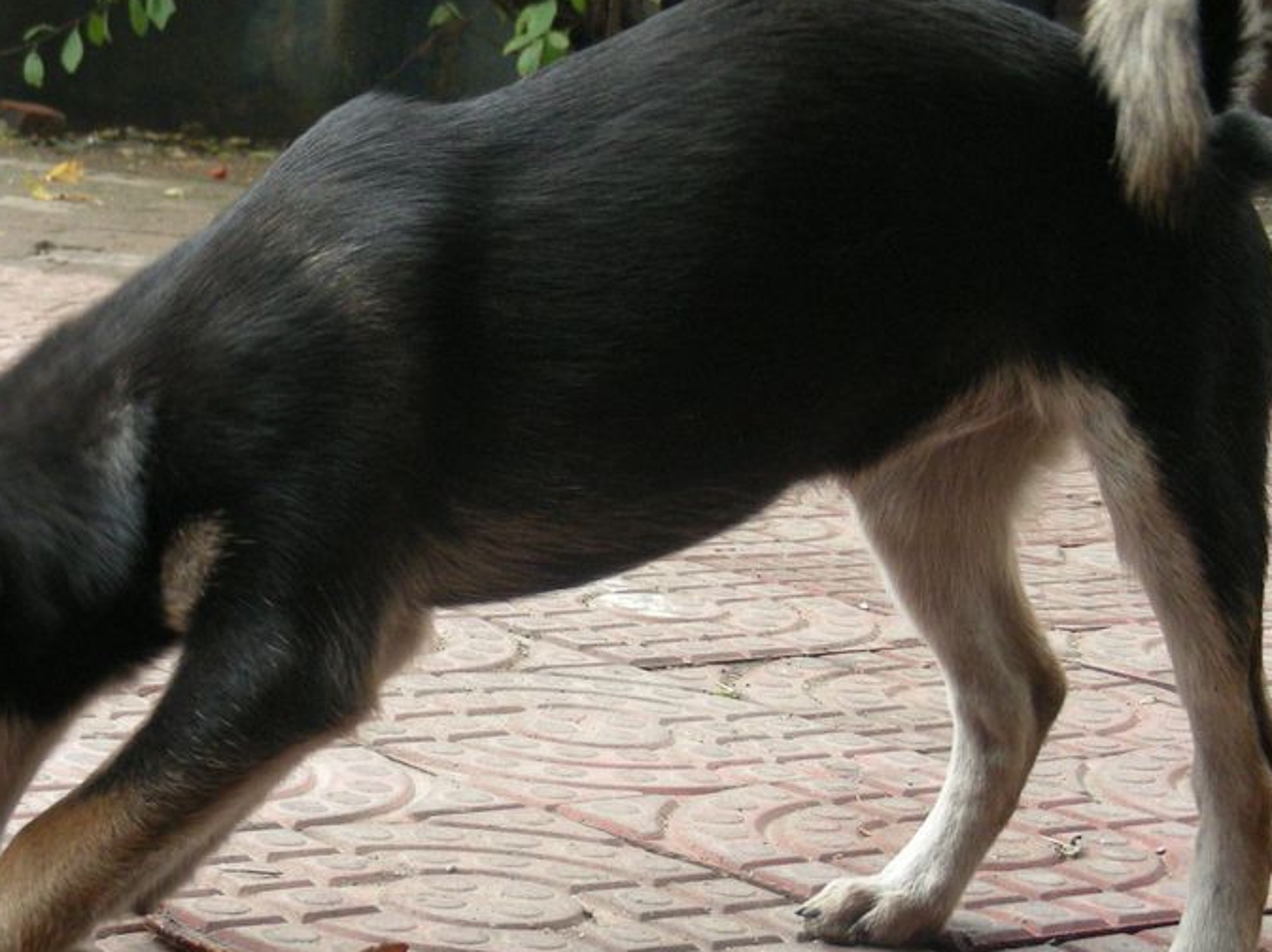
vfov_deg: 14.5
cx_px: 359
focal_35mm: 102
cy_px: 502
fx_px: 3746
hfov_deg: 19.2
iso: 152
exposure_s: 1/30
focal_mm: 11.7
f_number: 3.5
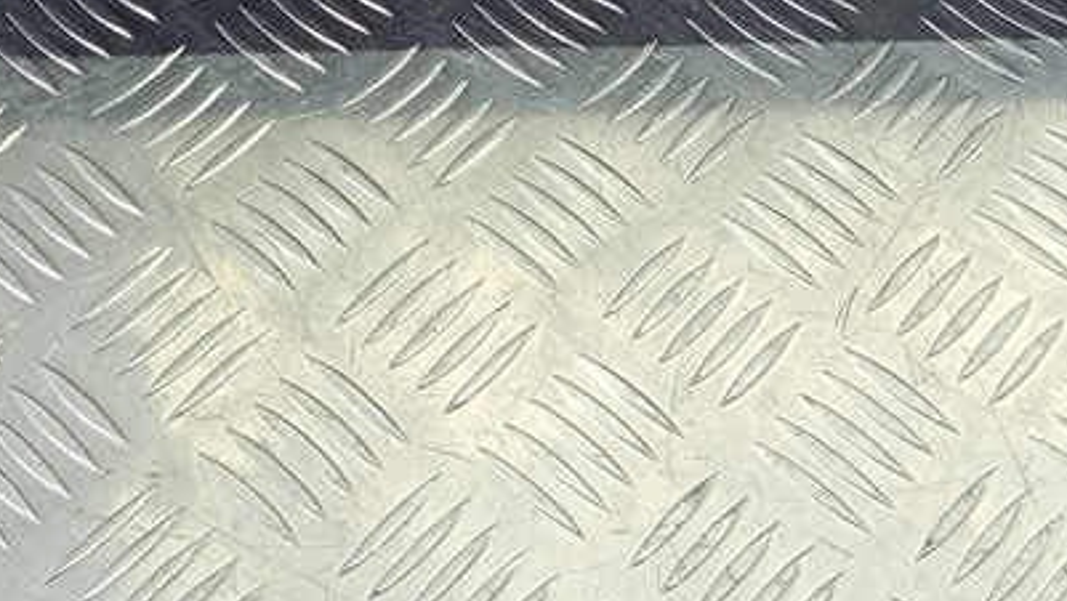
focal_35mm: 64
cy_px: -370
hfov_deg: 32.6
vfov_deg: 16.7
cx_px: 386
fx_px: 1812
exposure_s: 1/50
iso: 148
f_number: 1.6
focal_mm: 4.11
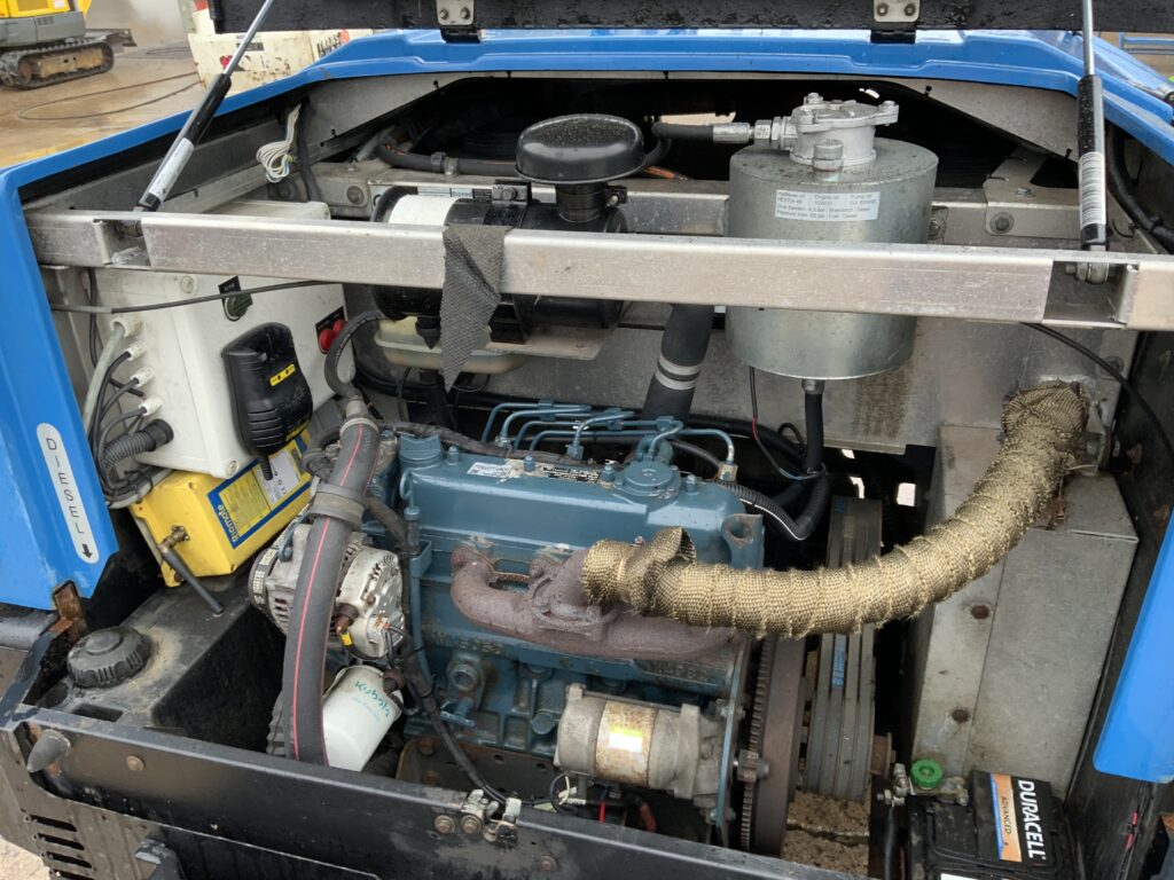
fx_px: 984
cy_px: 440
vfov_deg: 48.2
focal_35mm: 29
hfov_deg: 61.7
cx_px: 587
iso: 64
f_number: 1.8
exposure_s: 1/85
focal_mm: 3
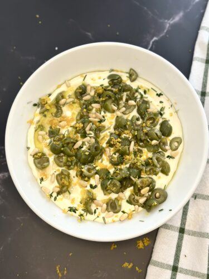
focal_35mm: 48
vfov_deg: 39.7
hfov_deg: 30.3
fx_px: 386
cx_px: 104
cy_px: 140
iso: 80
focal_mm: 6.86
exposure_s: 1/172
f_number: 1.78
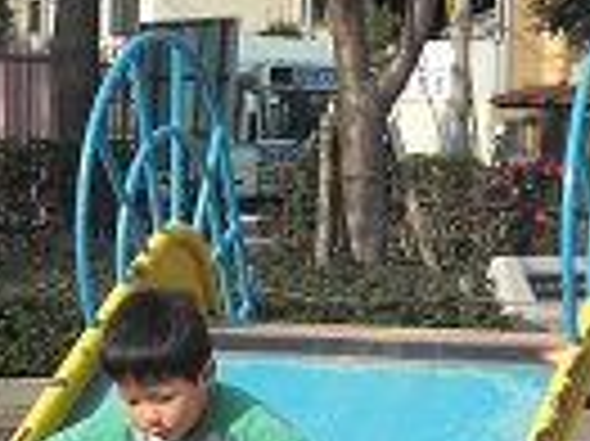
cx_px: 207
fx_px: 2622
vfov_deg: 9.4
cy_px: 614
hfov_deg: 12.8
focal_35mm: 154
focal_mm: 8.2
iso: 50
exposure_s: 1/500
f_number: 3.3
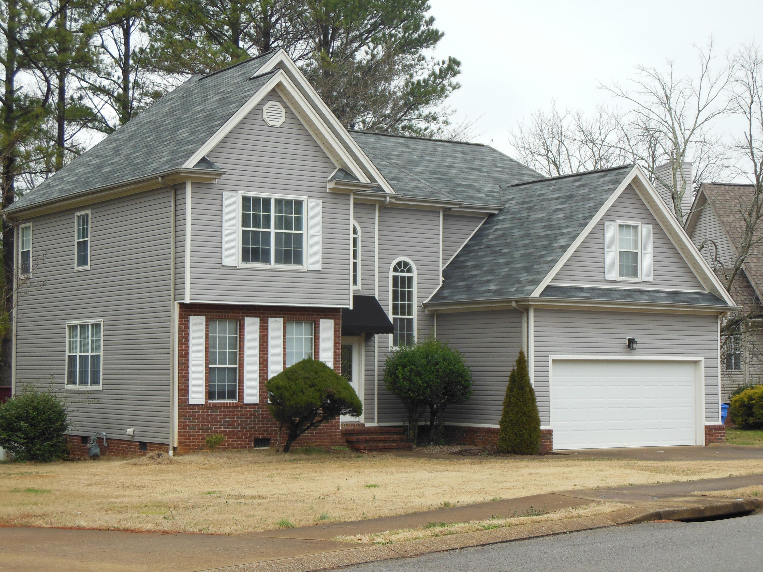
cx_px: 382
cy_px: 286
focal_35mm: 66
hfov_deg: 29.4
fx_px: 1455
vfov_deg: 22.3
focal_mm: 11.7
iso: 160
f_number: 4.3
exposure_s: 1/250
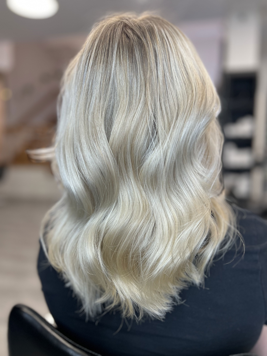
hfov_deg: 53.1
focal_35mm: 26
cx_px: 134
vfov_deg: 67.3
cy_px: 178
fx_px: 267
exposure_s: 1/100
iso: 80
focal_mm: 5.7
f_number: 1.5
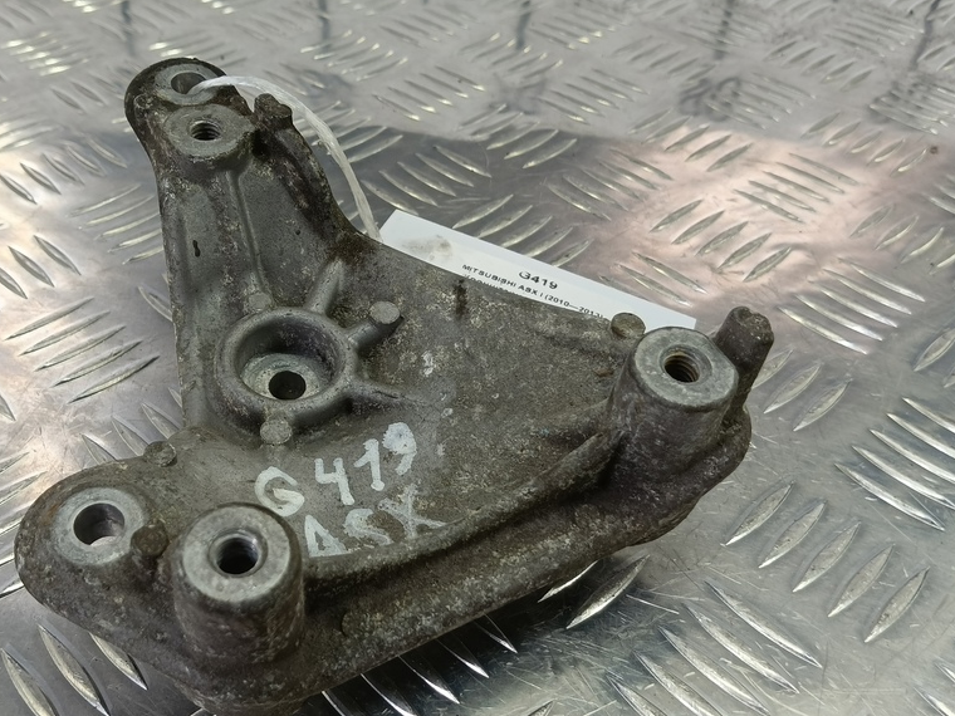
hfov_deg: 57.9
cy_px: 404
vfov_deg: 45.3
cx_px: 388
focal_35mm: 31
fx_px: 855
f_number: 1.6
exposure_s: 1/50
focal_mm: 4.11
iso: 101
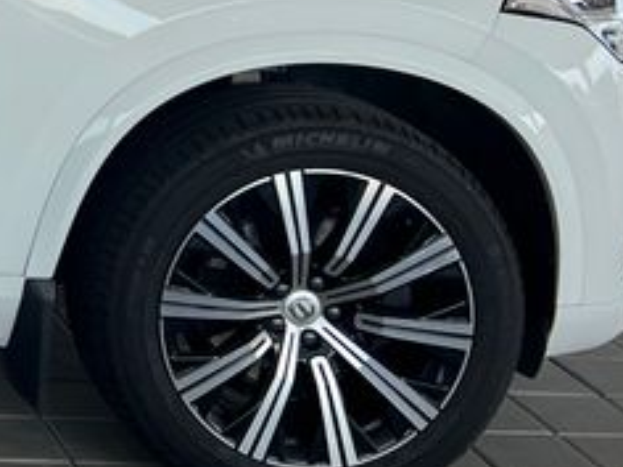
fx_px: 2034
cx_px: -612
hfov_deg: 14.5
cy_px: -253
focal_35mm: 113
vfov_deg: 12.4
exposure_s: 1/1412
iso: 50
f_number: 1.5
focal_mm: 5.7
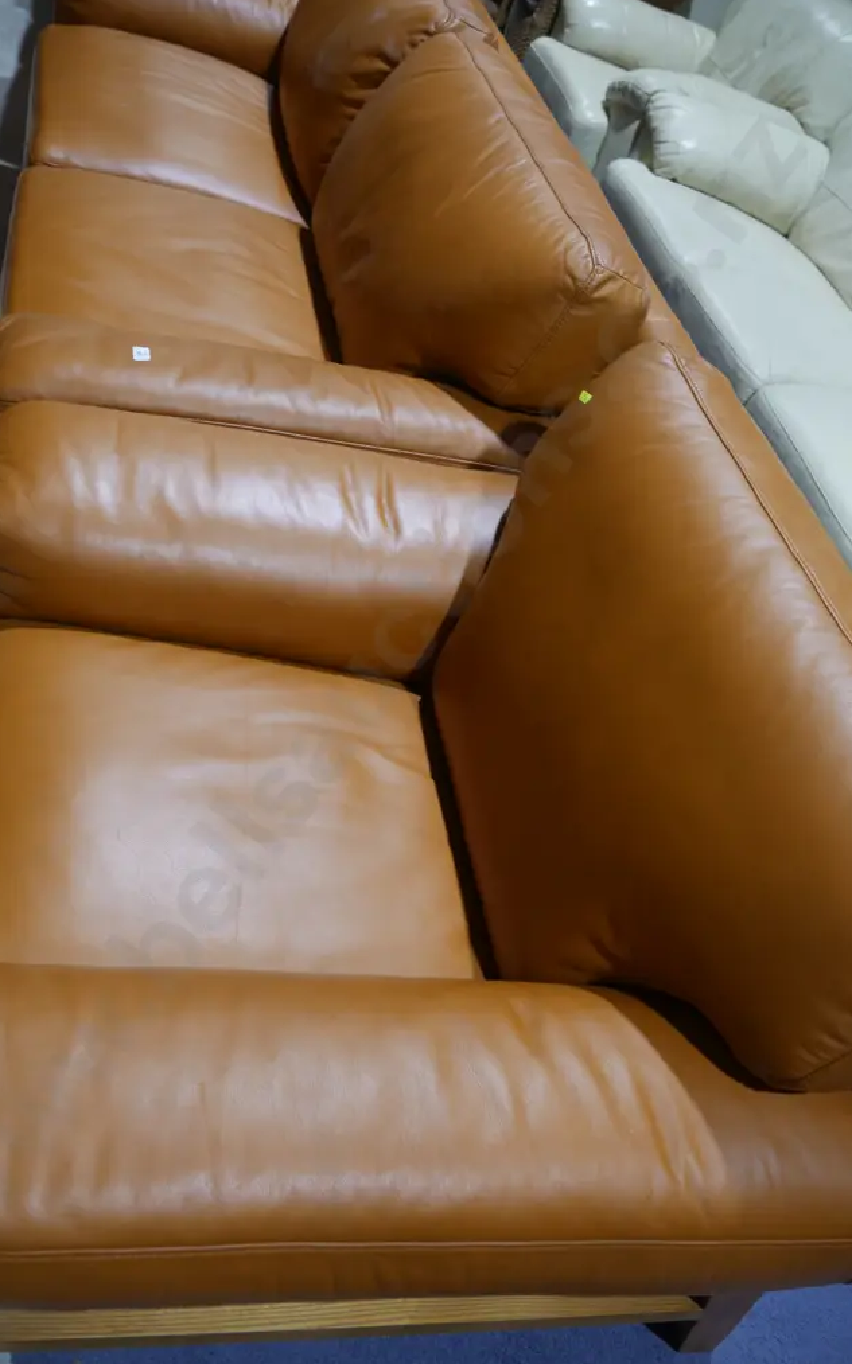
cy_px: 683
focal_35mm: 30
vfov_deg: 62.9
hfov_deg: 41.7
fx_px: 1115
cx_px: 369
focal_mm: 14
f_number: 3.5
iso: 200
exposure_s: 1/60
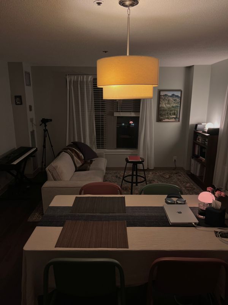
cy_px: 152
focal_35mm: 26
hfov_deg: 53.1
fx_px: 228
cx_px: 114
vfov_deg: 67.3
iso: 80
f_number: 1.5
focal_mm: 5.7
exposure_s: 1/60
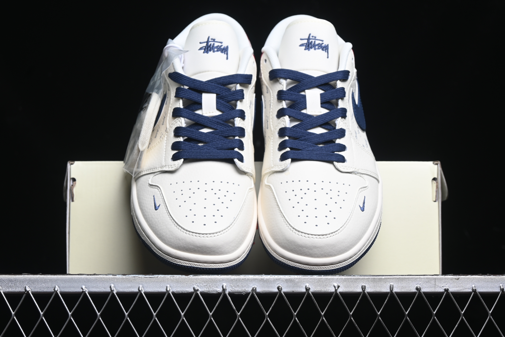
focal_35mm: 75
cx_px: 252
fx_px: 1052
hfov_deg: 27.0
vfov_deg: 18.2
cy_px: 168
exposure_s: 1/80
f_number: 7.1
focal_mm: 50
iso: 160
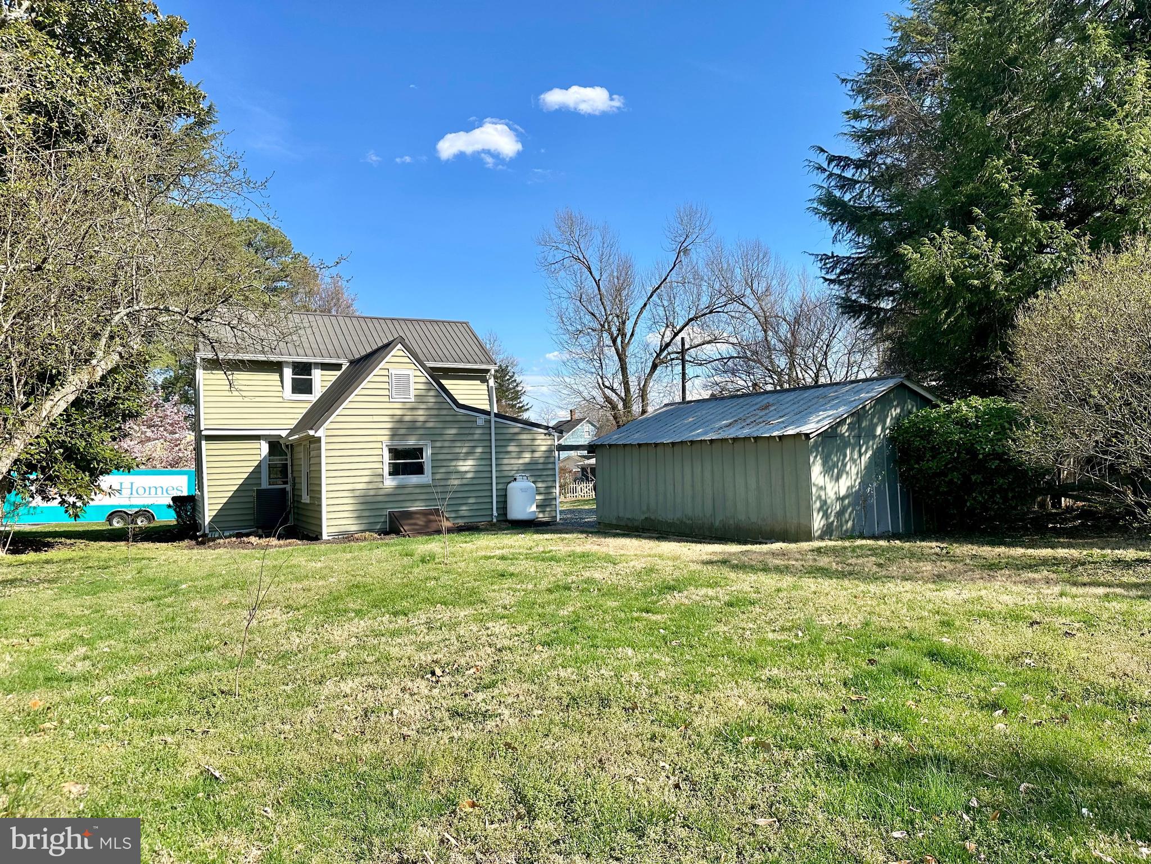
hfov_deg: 71.6
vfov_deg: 56.8
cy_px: 432
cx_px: 576
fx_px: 798
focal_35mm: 24
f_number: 1.78
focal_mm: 6.86
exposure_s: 1/3597
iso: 80
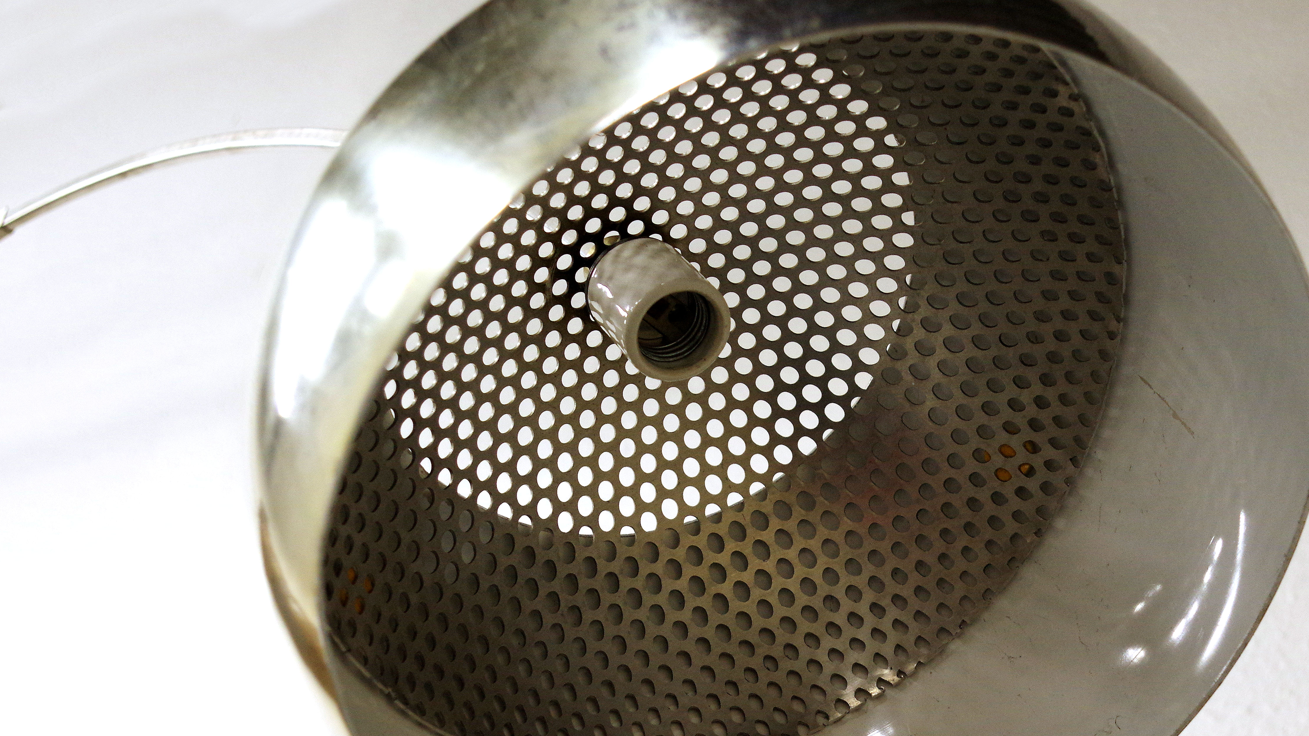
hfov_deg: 37.4
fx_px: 1909
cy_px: 427
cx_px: 876
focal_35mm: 55
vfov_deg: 21.8
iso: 800
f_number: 5
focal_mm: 26
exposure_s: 1/60
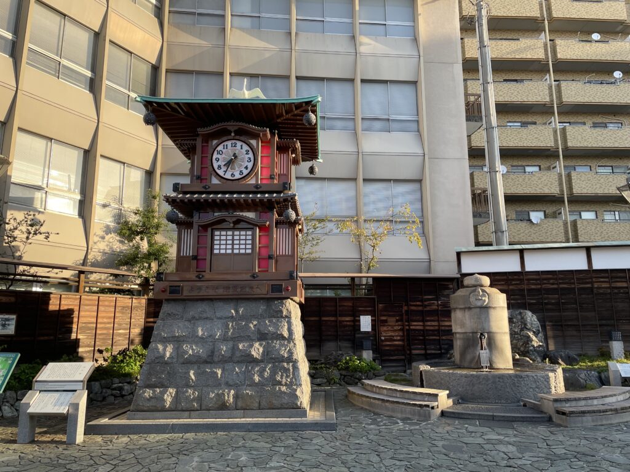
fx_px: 473
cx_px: 315
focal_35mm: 26
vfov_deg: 53.1
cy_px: 236
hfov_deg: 67.3
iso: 32
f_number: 1.6
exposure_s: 1/602
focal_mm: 4.2
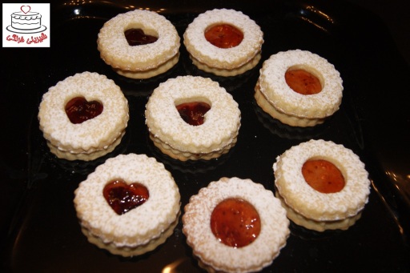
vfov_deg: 31.9
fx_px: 478
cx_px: 205
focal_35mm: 42
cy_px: 136
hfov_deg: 46.4
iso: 400
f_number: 6.3
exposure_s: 1/60
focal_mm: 28
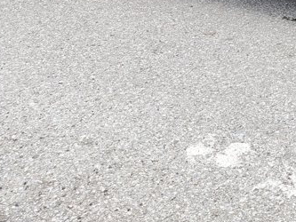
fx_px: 667
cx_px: 435
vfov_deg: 17.8
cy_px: -62
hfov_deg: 21.3
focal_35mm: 78
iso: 112
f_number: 1.75
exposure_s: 1/518
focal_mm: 4.75
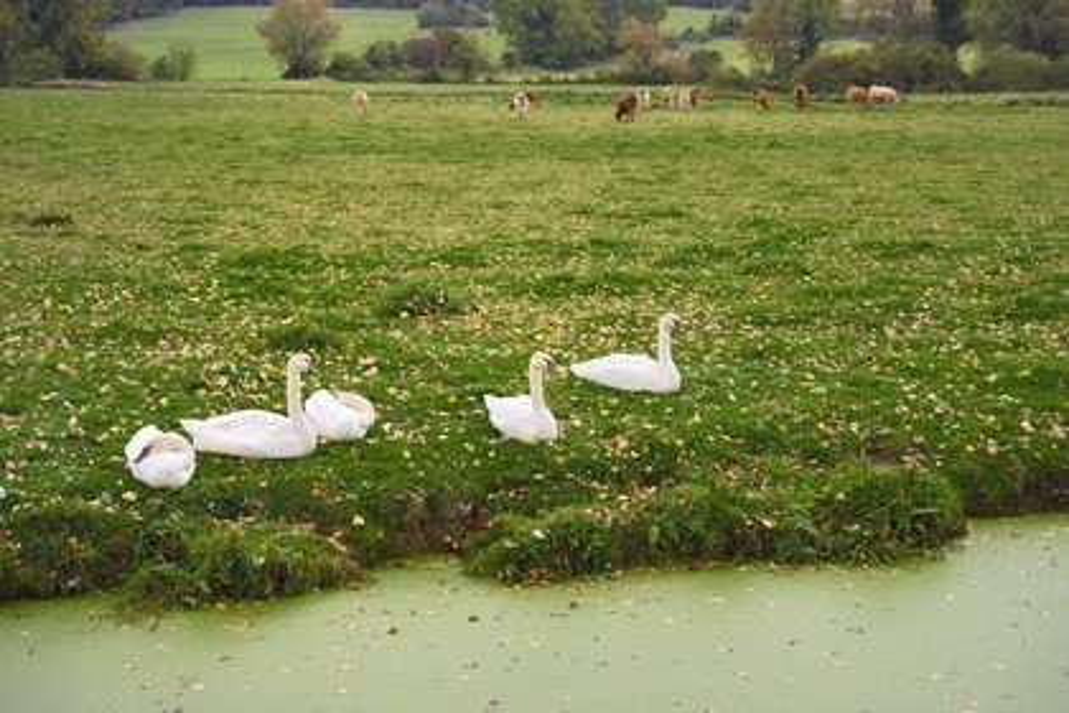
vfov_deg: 22.6
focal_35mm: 60
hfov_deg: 33.4
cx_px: 534
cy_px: 356
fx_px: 1782
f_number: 9
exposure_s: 1/200
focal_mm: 60
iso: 400
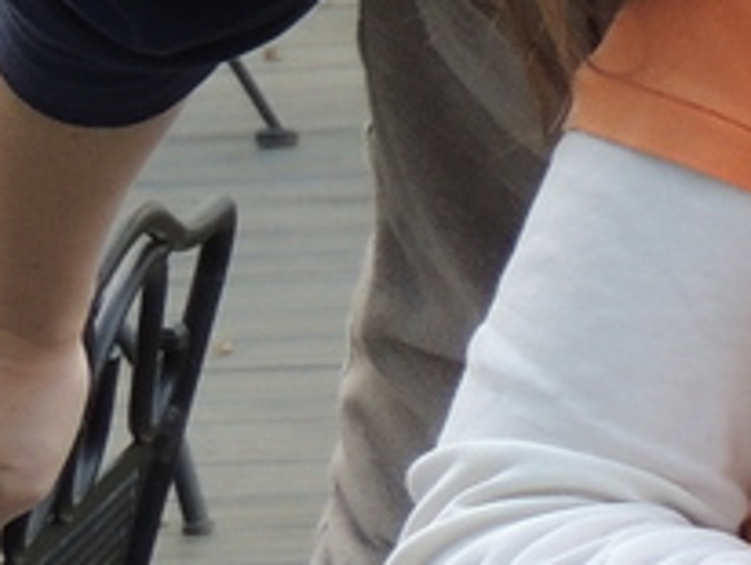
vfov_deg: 2.8
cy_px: -18
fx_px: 11447
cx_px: 1232
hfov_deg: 3.7
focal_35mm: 527
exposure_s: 1/100
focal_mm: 15.1
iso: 160
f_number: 4
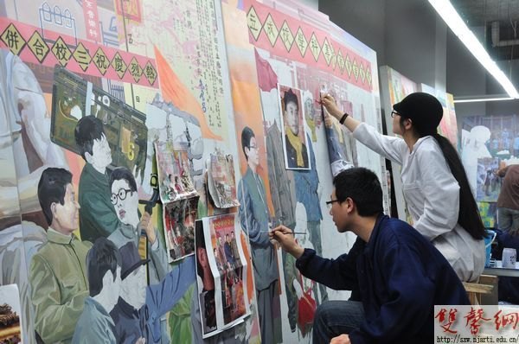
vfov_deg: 28.0
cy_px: 172
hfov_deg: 41.2
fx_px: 691
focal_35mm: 48
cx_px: 260
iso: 500
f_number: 8
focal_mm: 32
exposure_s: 1/50
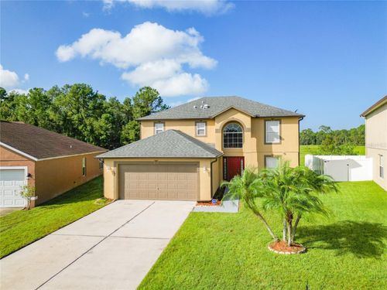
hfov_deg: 71.6
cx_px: 194
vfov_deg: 56.8
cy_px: 145
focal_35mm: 24
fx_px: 268
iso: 110
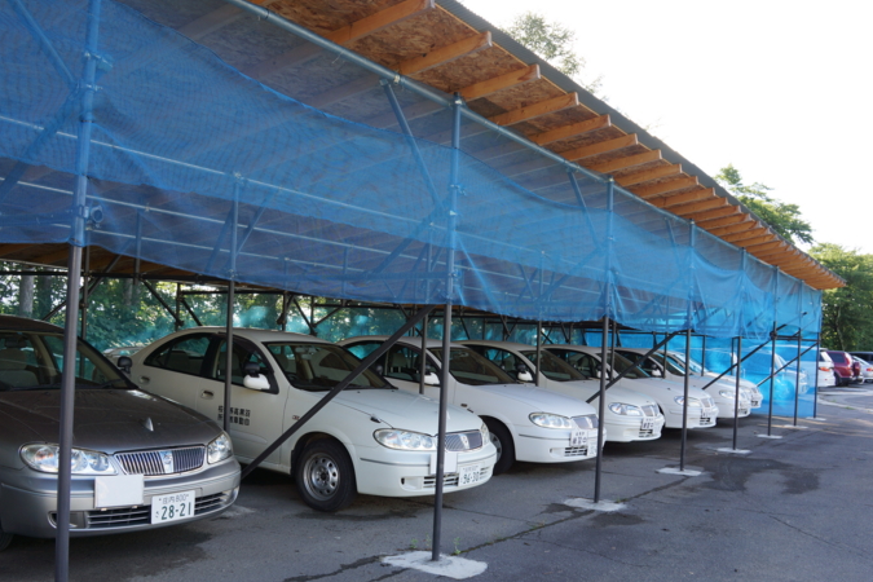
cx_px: 415
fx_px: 776
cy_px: 321
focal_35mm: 32
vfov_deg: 41.1
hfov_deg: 58.7
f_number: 5
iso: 100
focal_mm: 18
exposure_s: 1/100
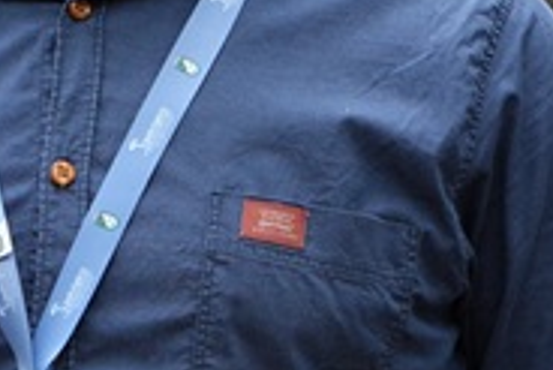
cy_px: 51
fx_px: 4904
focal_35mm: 319
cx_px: 99
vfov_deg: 4.3
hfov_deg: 6.4
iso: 400
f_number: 5.6
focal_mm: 67
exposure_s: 1/160
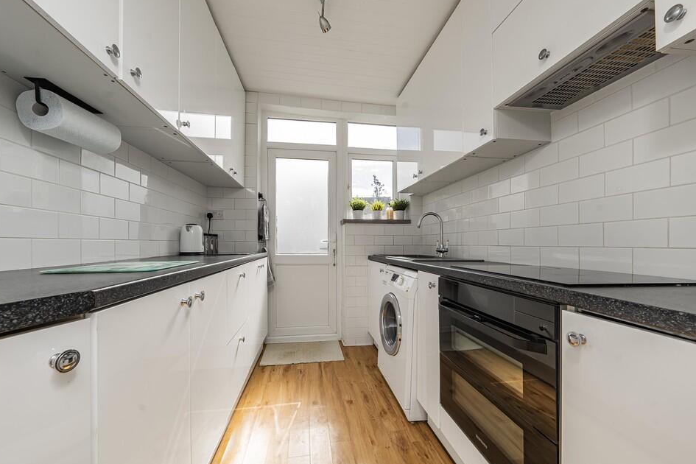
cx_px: 343
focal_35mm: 13
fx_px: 251
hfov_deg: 108.3
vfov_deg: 85.4
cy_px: 232
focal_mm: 12
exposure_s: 1/250
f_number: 9
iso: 320
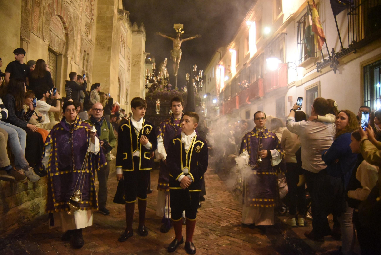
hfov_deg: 63.6
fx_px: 307
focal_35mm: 29
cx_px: 190
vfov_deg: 45.0
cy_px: 128
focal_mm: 29
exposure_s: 1/200
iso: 11400
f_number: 4.5
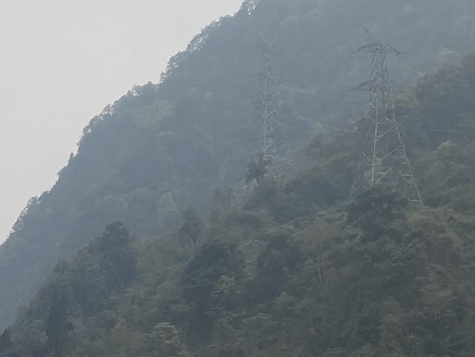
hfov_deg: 21.4
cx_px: 75
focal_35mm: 90
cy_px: 299
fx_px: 1235
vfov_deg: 16.3
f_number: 1.8
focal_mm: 4.25
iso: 32
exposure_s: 1/3401
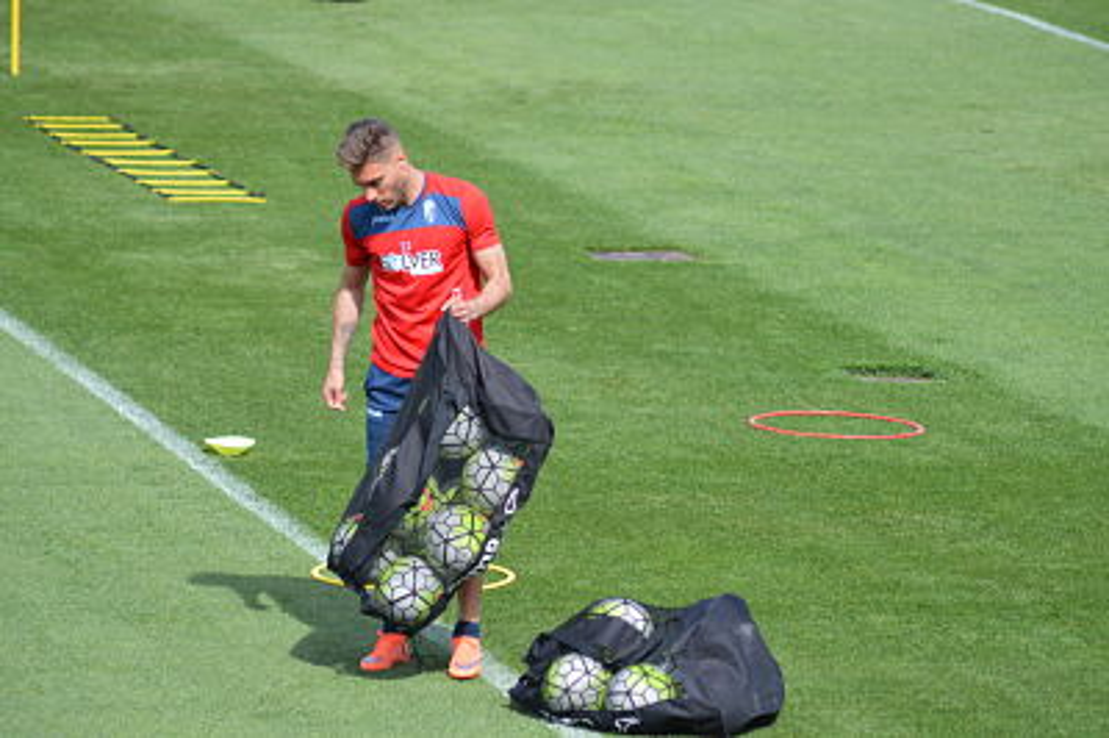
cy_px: 369
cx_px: 554
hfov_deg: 9.2
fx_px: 6925
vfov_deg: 6.1
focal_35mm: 225
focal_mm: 150
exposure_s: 1/1600
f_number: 5
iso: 400
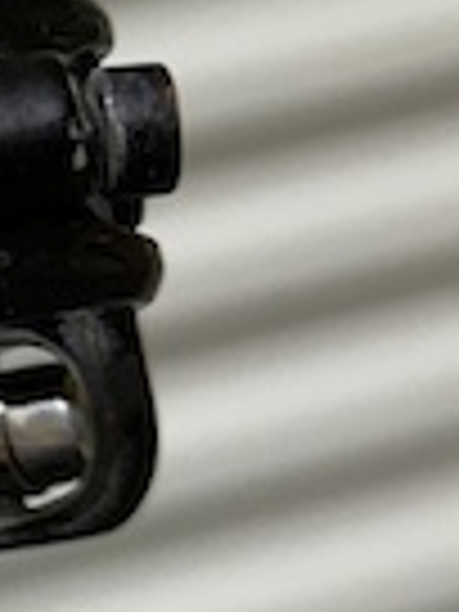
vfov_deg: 14.0
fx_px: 2493
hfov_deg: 9.4
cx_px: -616
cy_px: 320
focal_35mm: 141
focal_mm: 6.86
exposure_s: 1/120
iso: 125
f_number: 1.78
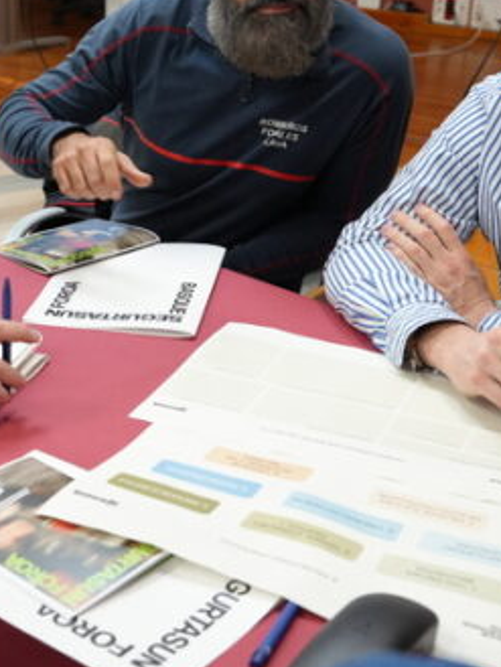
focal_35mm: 62
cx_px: 2
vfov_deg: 31.2
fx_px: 1196
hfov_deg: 22.7
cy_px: 316
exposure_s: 1/160
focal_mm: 30.5
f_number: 4
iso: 1600
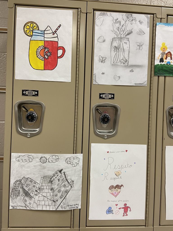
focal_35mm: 26
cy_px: 116
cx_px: 86
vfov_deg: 67.3
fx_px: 173
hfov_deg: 53.1
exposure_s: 1/60
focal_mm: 4.25
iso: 160
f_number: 1.8
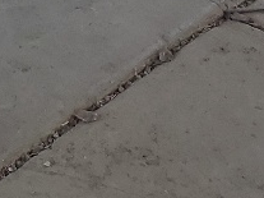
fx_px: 1532
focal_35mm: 201
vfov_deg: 6.5
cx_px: -483
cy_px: -466
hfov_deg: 8.5
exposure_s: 1/370
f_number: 1.5
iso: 50
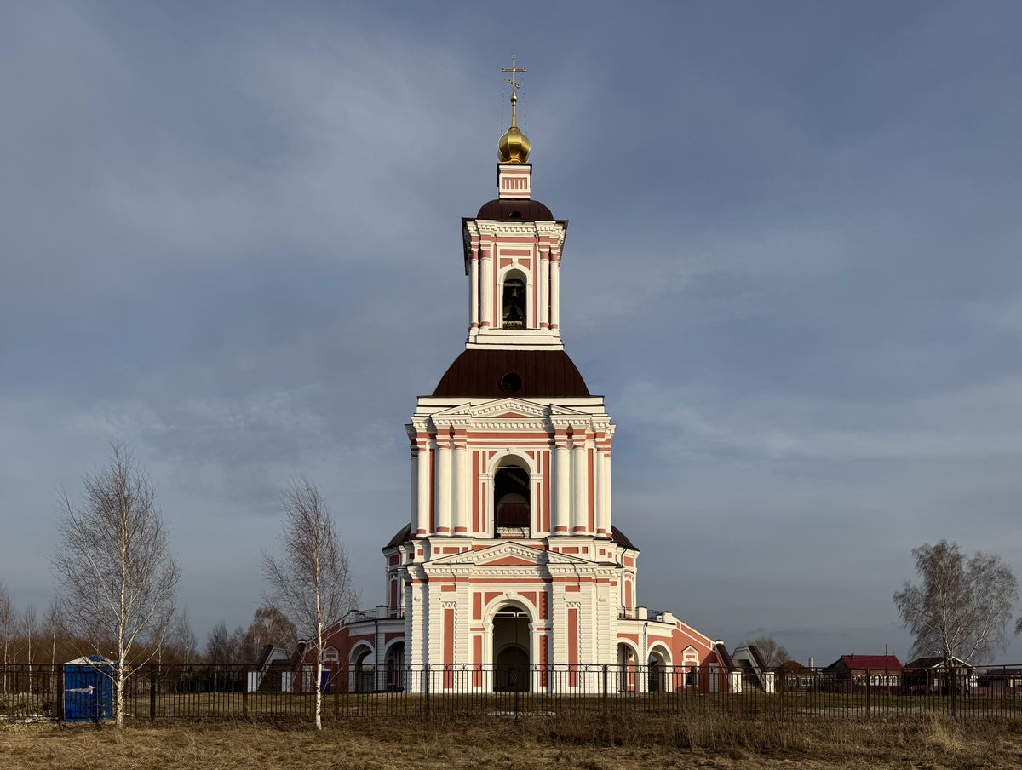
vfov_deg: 57.0
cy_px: 385
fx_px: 710
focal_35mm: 24
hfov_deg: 71.5
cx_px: 511
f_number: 1.78
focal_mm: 6.76
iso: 80
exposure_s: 1/5348
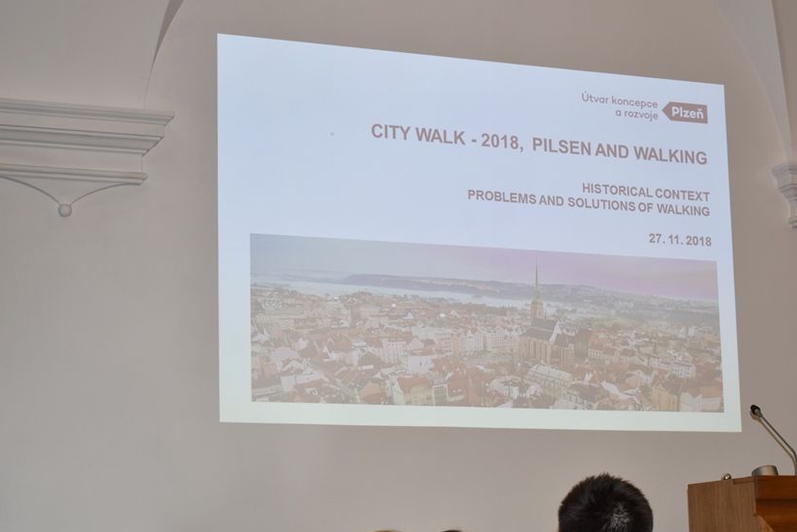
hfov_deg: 26.0
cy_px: 300
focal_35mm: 78
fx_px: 1727
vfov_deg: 17.5
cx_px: 458
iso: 360
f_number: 5
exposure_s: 1/60
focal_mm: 42
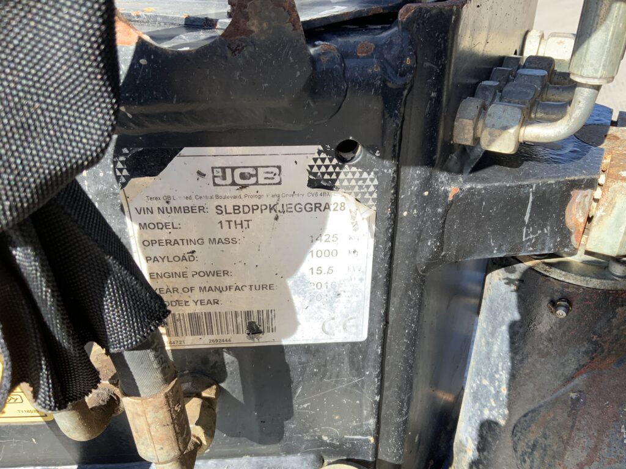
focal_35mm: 29
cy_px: 234
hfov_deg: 61.7
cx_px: 313
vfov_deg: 48.2
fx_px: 524
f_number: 1.8
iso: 16
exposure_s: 1/389
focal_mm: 3
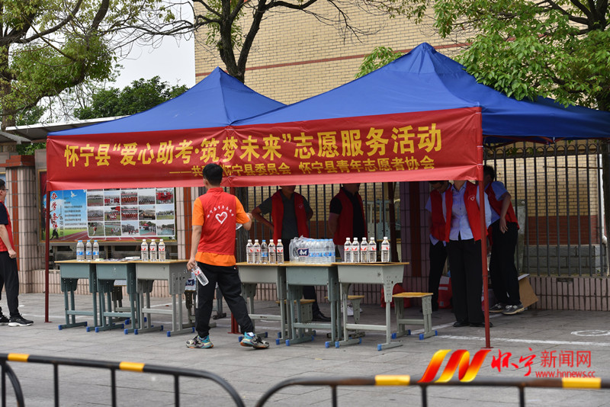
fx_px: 1186
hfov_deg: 28.8
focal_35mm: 70
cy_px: 204
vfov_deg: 19.5
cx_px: 305
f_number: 5.6
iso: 280
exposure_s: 1/500
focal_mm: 70
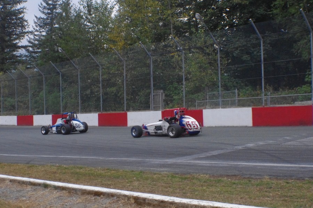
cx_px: 151
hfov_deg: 29.7
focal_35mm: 68
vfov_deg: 20.0
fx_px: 590
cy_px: 108
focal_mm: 40
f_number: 7.1
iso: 3200
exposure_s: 1/1600
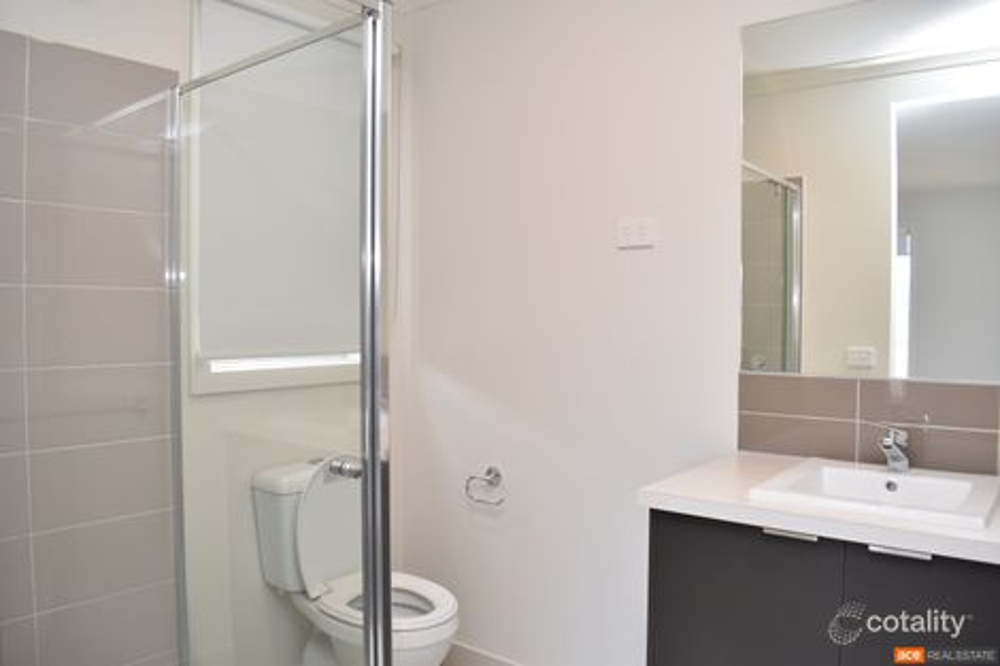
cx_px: 500
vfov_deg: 47.9
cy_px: 333
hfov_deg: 67.4
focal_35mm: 27
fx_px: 750
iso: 720
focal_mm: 18
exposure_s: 1/125
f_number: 5.6
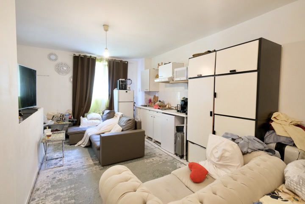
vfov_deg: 73.7
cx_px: 152
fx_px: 136
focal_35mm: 16
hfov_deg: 96.7
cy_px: 102
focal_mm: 10.5
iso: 3200
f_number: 4
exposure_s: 1/30
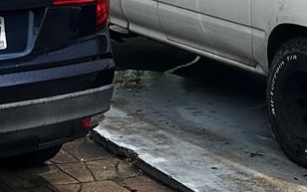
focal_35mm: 143
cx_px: 152
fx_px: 1197
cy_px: -98
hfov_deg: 14.6
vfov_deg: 9.0
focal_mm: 5.7
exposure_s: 1/2994
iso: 50
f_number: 1.5
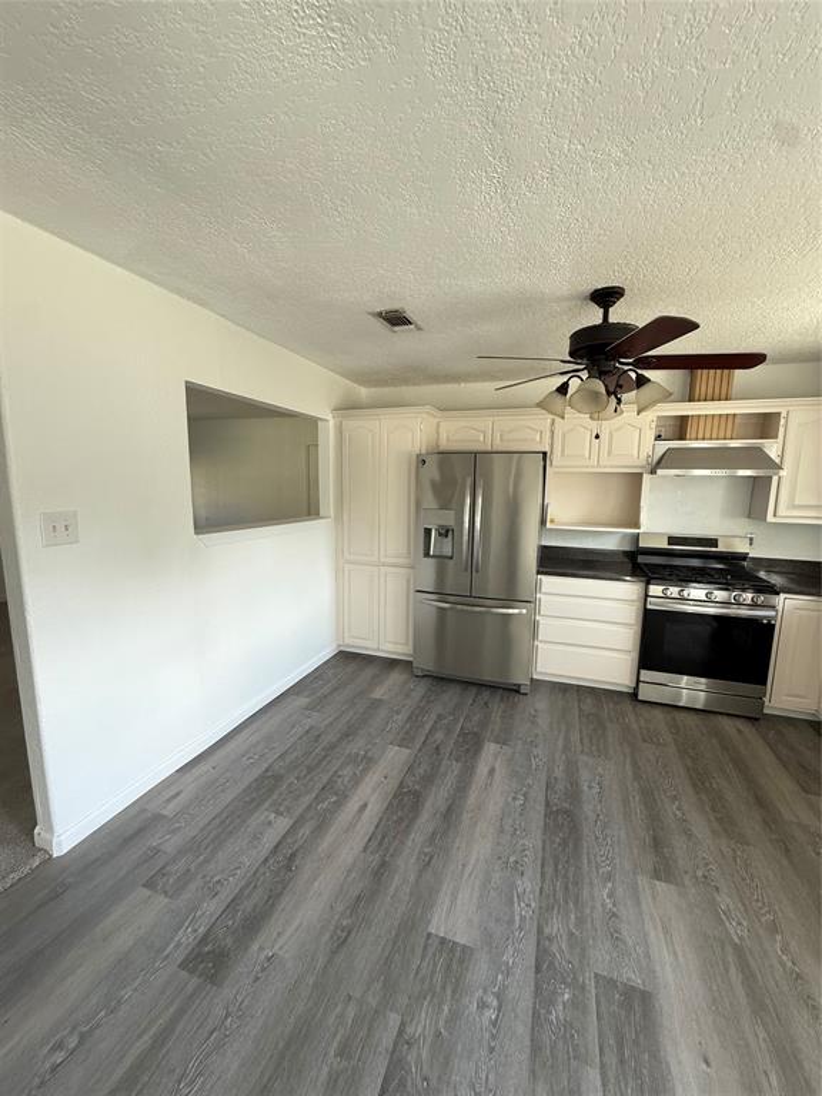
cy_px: 548
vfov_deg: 102.1
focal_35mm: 14
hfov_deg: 85.7
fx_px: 443
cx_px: 411
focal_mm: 2.22
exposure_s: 1/99
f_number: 2.2
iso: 200
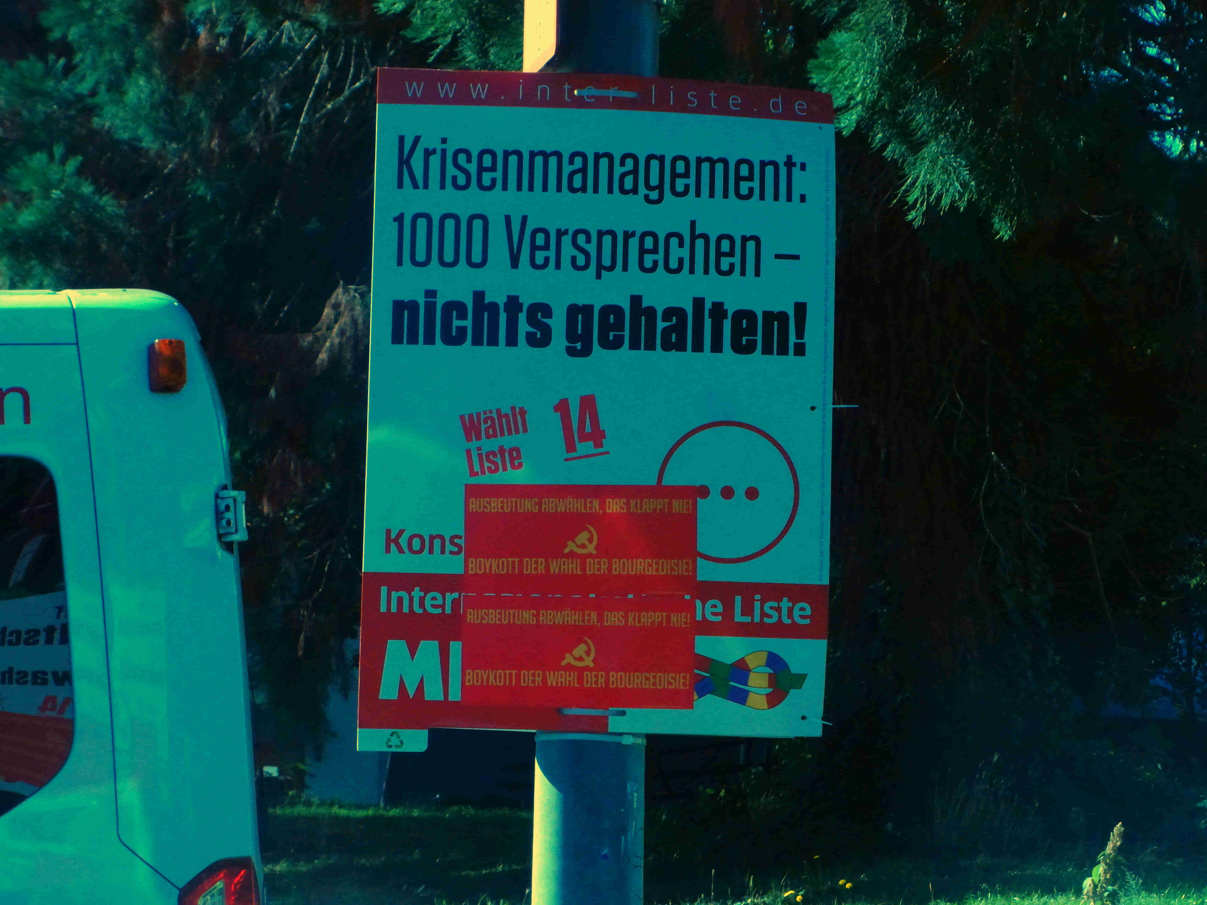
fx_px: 6032
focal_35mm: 173
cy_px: 452
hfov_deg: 11.4
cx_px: 604
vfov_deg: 8.6
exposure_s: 1/2000
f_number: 6.3
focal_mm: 30.8
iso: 800
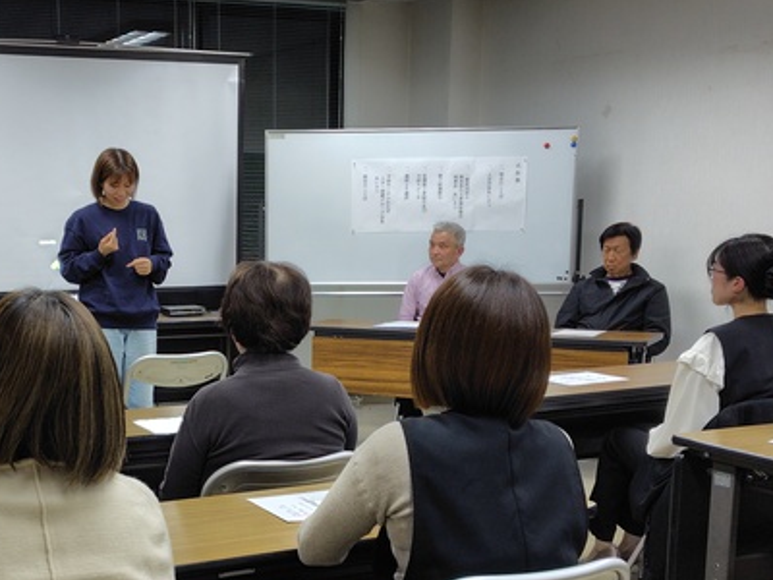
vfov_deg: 31.1
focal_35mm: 46
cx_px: 218
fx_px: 1027
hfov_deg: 40.4
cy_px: 418
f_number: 1.9
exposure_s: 1/60
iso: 163
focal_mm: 5.6
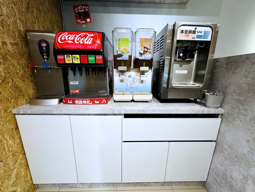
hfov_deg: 102.1
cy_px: 96
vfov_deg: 85.7
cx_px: 128
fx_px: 103
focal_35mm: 14
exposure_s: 1/60
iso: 160
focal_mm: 2.22
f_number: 2.2
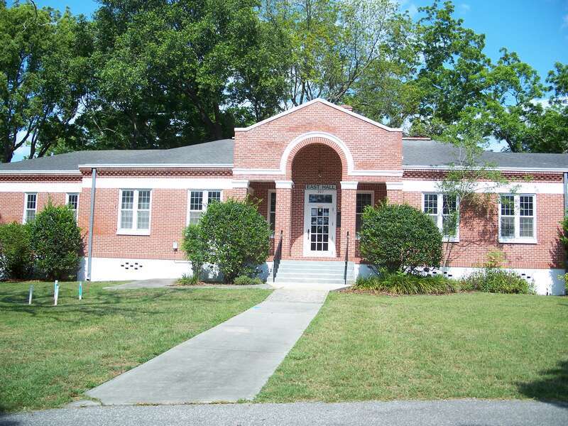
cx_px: 284
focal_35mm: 37
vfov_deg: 38.7
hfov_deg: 50.1
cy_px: 213
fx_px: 607
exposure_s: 1/640
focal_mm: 7.8
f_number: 2.8
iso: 64
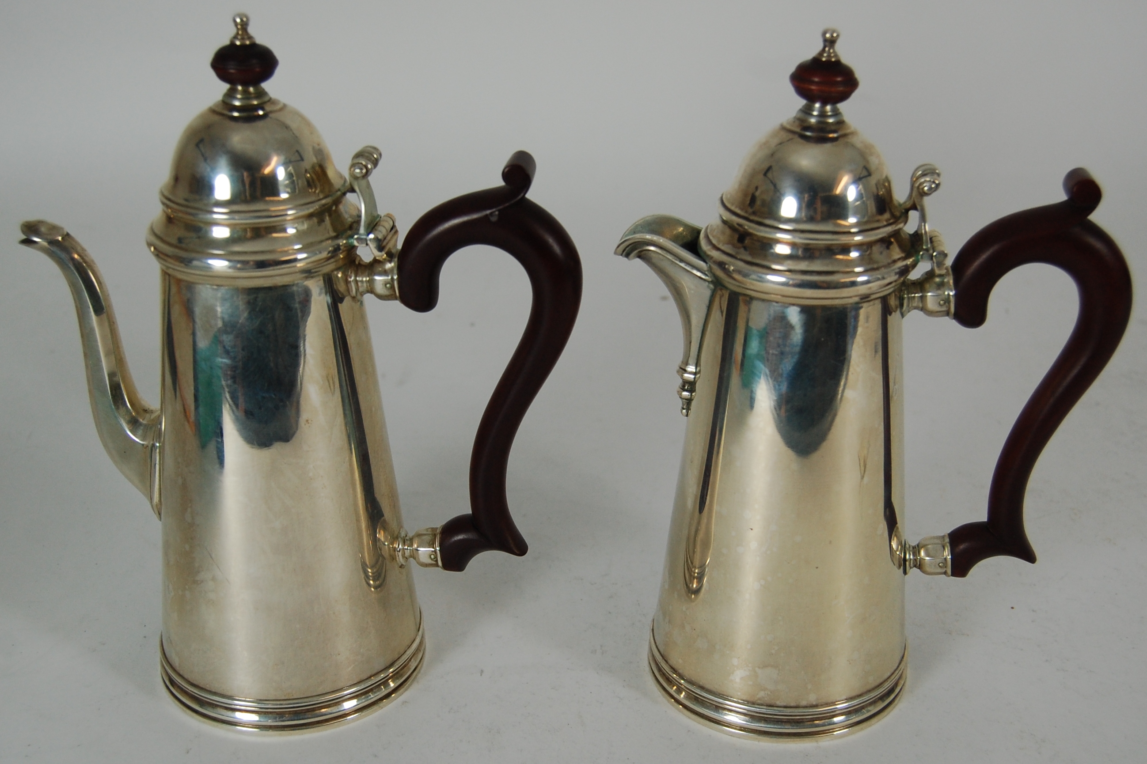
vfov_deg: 31.9
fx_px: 1338
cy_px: 382
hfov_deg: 46.4
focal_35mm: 42
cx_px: 574
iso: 400
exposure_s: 1/125
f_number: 5.6
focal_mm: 28
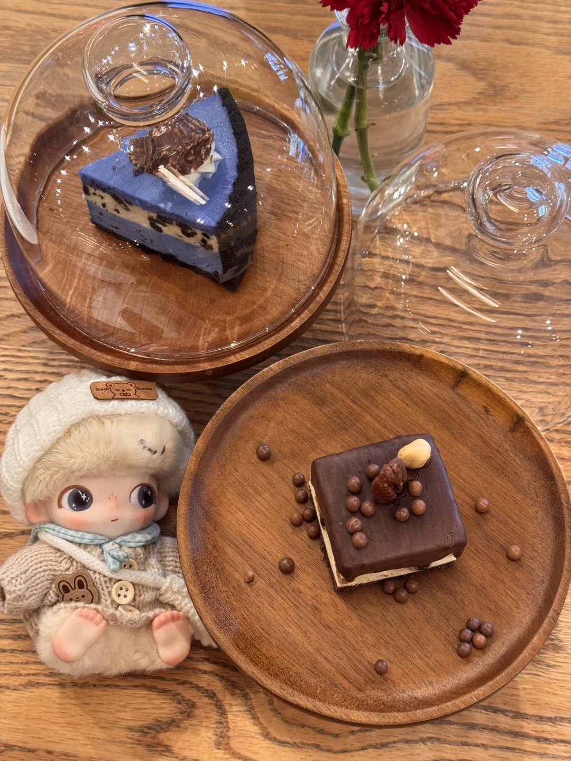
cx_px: 286
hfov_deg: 30.3
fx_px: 1056
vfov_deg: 39.7
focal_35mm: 48
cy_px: 380
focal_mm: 6.76
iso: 125
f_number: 1.78
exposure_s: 1/50
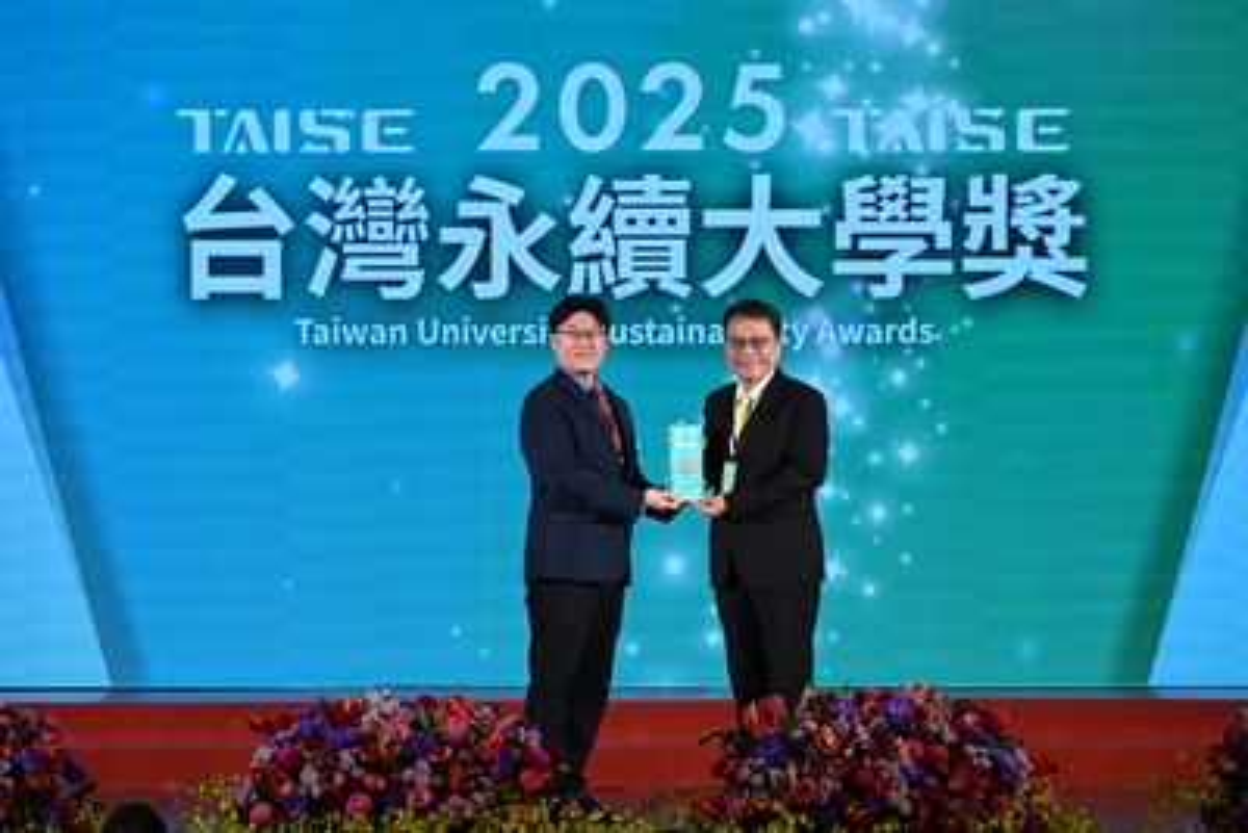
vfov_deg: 4.9
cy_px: 416
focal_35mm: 280
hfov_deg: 7.4
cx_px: 624
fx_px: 9710
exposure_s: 1/192
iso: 1250
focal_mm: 280
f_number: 7.1
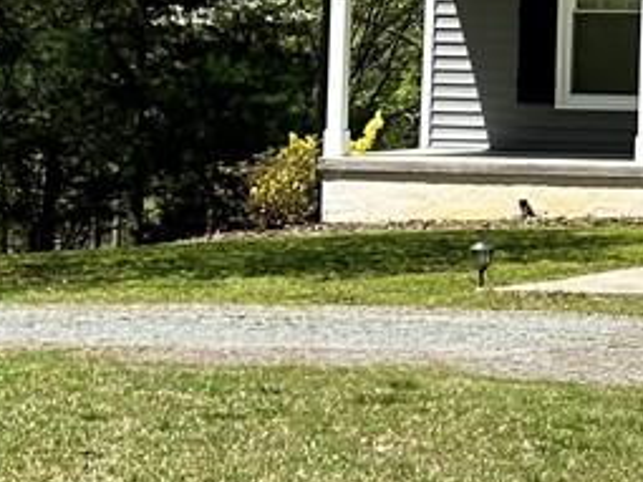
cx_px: 1132
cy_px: -93
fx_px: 3583
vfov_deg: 7.6
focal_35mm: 193
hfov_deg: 9.8
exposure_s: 1/2976
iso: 64
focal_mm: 6.86
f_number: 1.78
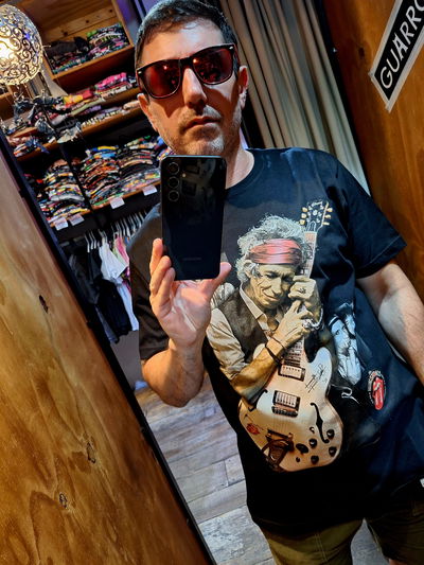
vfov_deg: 73.9
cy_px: 282
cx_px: 212
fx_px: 375
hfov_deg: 58.9
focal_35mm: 23
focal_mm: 5.54
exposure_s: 1/50
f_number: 1.8
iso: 200
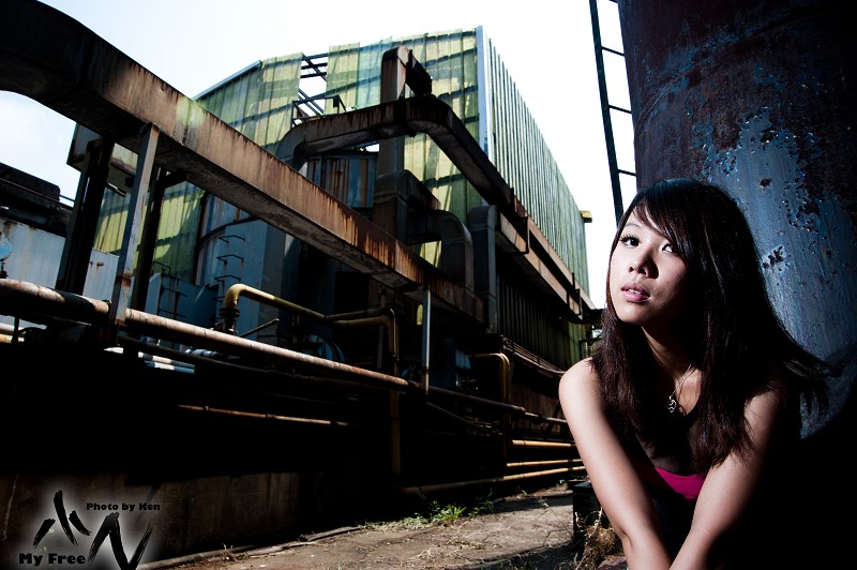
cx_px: 428
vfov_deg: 53.1
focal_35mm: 24
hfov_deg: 73.8
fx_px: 571
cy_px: 285
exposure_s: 1/160
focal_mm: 24
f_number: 9
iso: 100
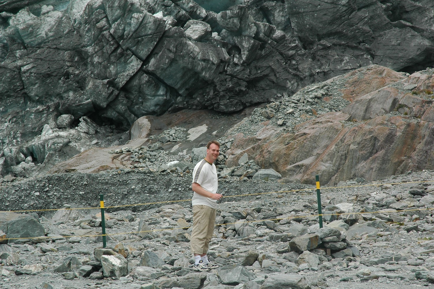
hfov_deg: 19.5
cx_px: 217
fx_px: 1265
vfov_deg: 13.0
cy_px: 144
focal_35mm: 105
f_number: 9
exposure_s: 1/160
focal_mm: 70
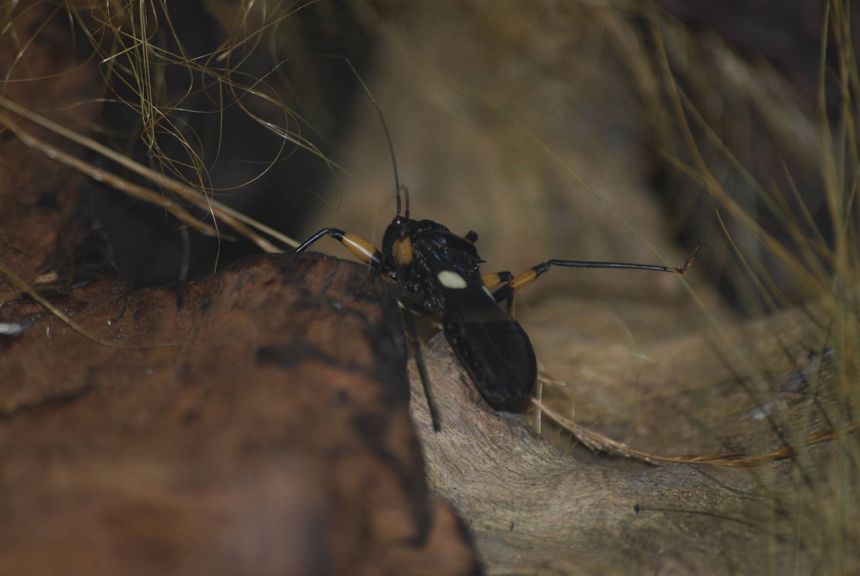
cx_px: 430
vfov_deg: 3.1
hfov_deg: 4.6
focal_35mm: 450
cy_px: 288
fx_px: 10763
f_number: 5.6
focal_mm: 300
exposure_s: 1/125
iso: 110
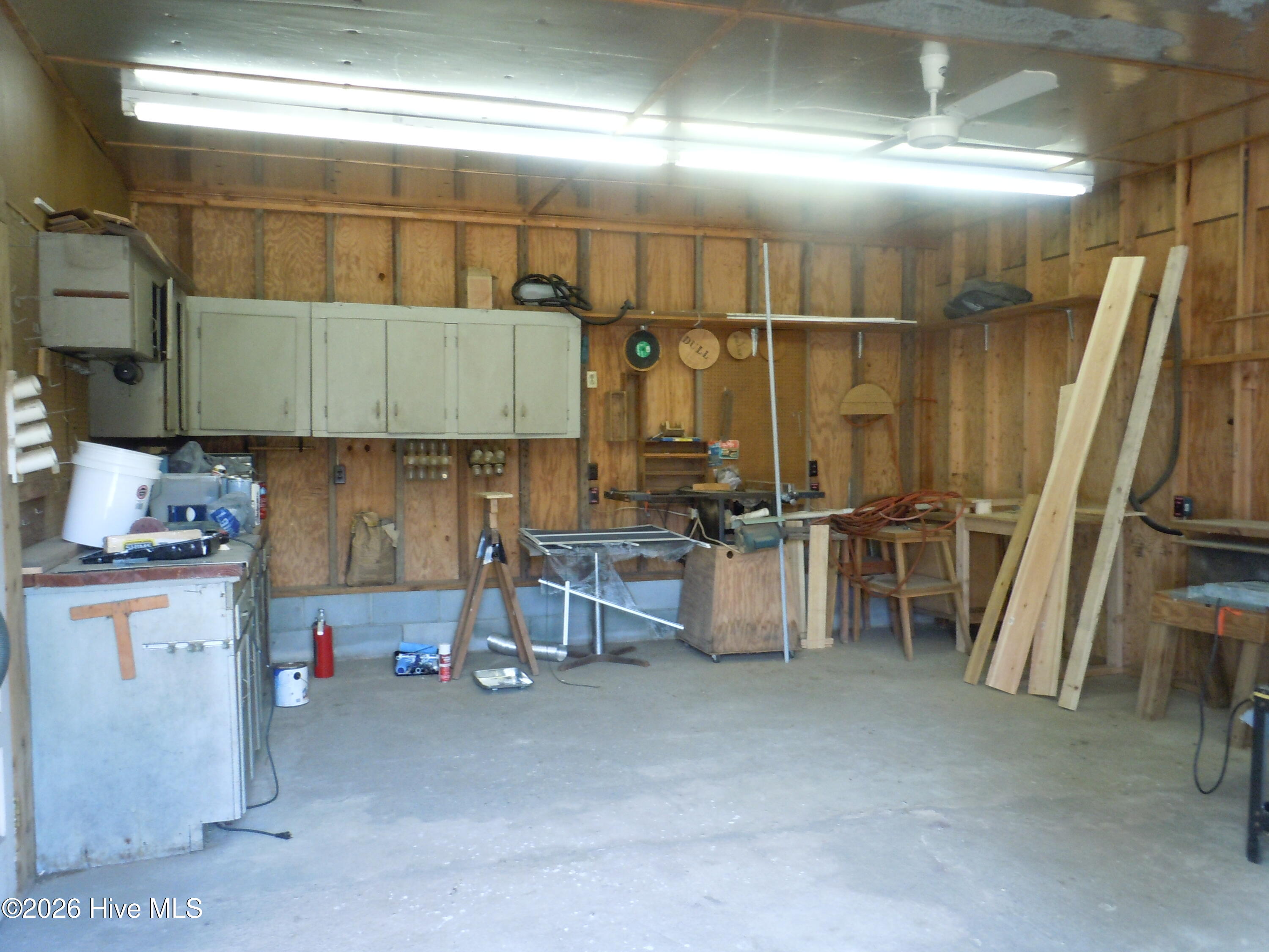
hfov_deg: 63.4
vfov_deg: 49.7
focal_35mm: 28
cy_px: 476
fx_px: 1026
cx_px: 634
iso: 400
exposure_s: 1/25
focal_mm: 5
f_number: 3.7
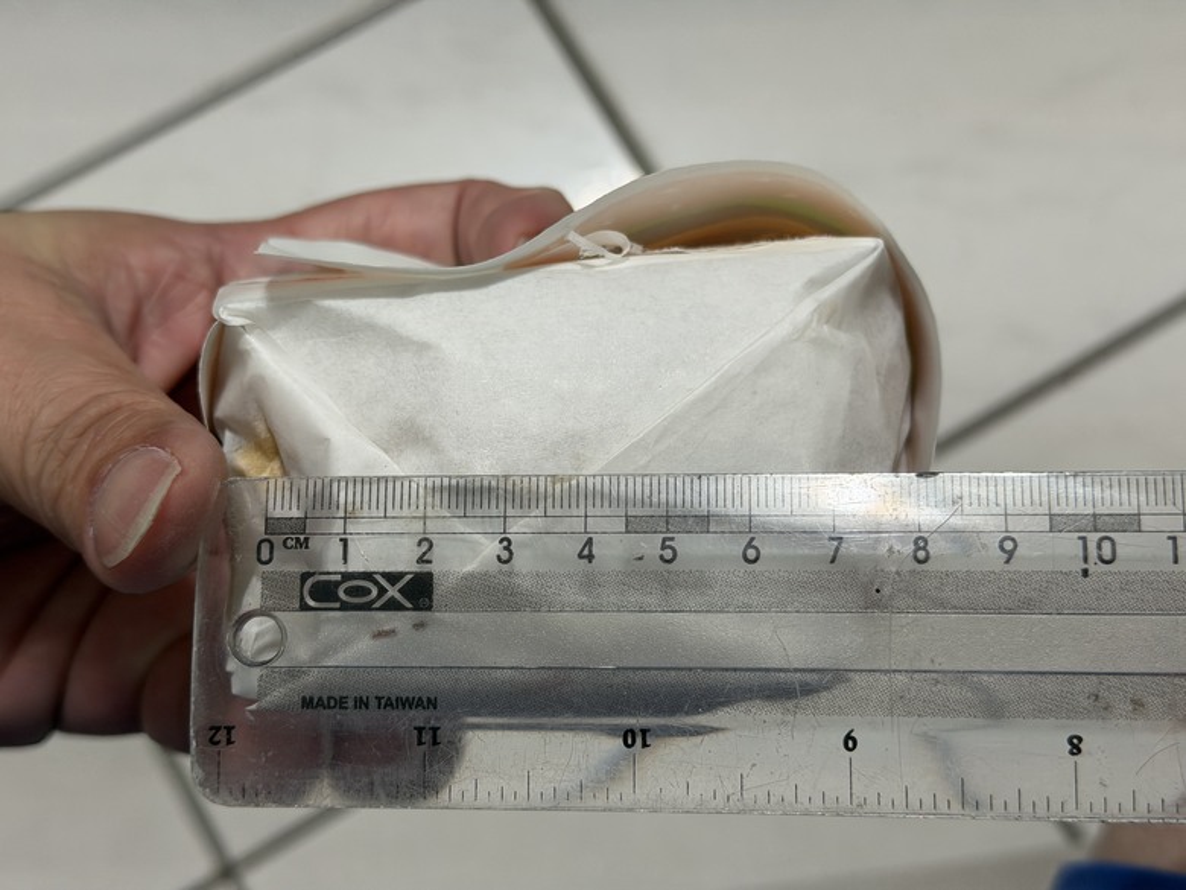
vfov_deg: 30.3
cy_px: 445
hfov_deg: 39.7
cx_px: 593
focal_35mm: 48
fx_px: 1645
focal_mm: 6.76
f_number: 1.78
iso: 64
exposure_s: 1/60
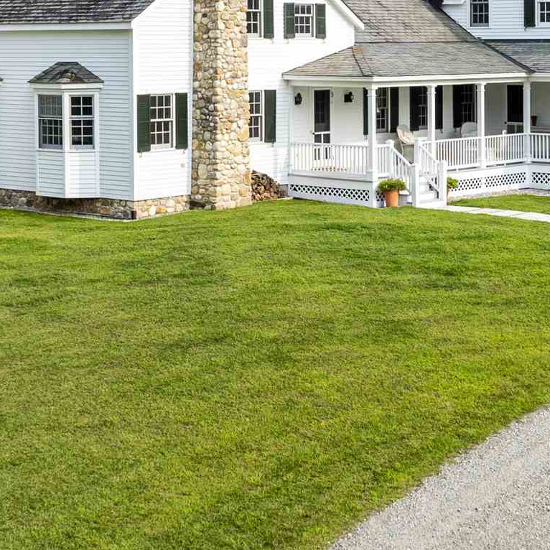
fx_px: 1528
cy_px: 136
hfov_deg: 20.4
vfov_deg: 20.2
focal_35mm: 85
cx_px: 329
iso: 100
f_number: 4
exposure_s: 1/160
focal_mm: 12.29
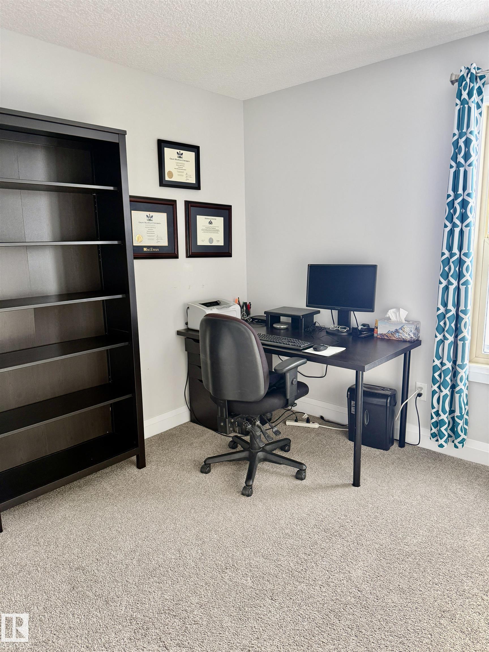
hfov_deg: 56.8
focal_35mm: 24
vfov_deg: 71.6
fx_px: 452
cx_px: 244
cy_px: 326
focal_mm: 6.76
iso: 200
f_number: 1.78
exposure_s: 1/120
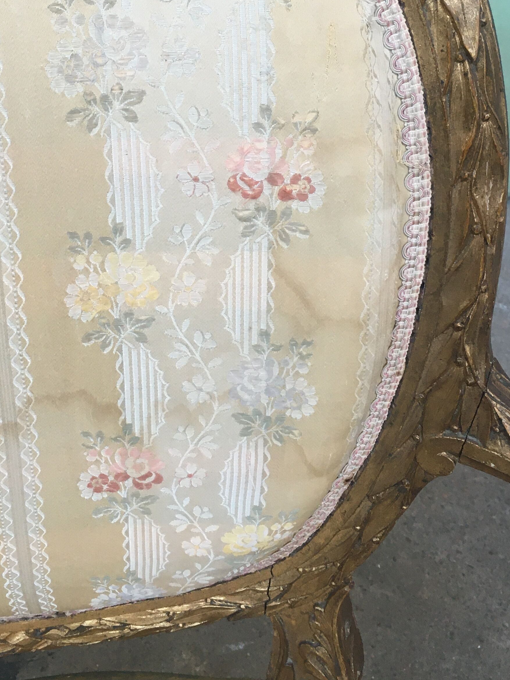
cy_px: 184
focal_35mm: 50
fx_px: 982
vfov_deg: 37.4
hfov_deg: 28.9
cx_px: 161
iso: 40
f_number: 2.2
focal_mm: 4.15
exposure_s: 1/33
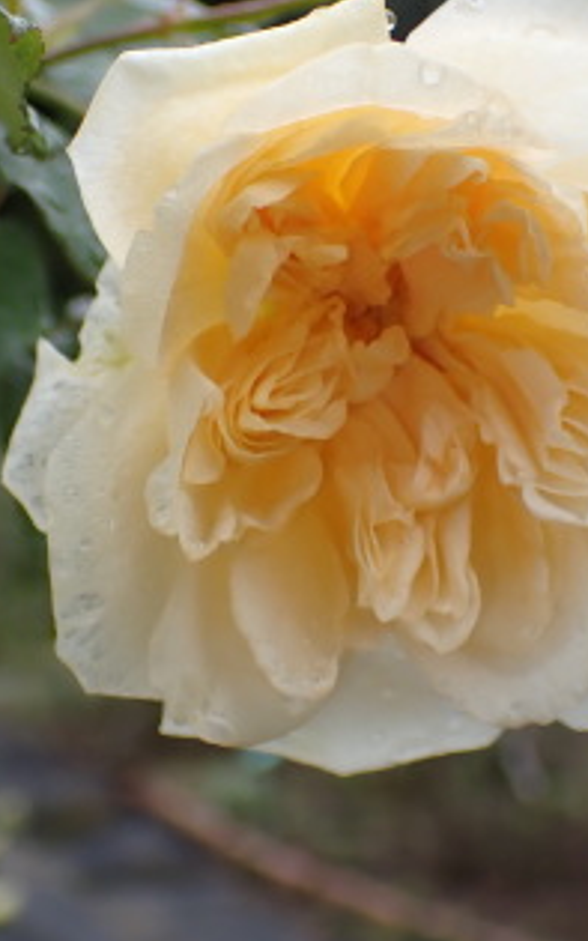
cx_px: 378
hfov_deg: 17.6
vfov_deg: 27.8
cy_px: 406
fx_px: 1896
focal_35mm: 74
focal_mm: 7.84
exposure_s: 1/200
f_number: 2.9
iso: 100
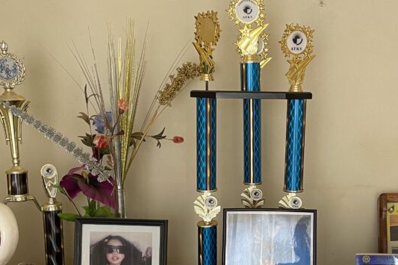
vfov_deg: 25.6
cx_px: 294
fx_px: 575
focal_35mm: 52
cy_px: 202
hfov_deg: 37.3
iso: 125
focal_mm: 4.2
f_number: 1.6
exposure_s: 1/87
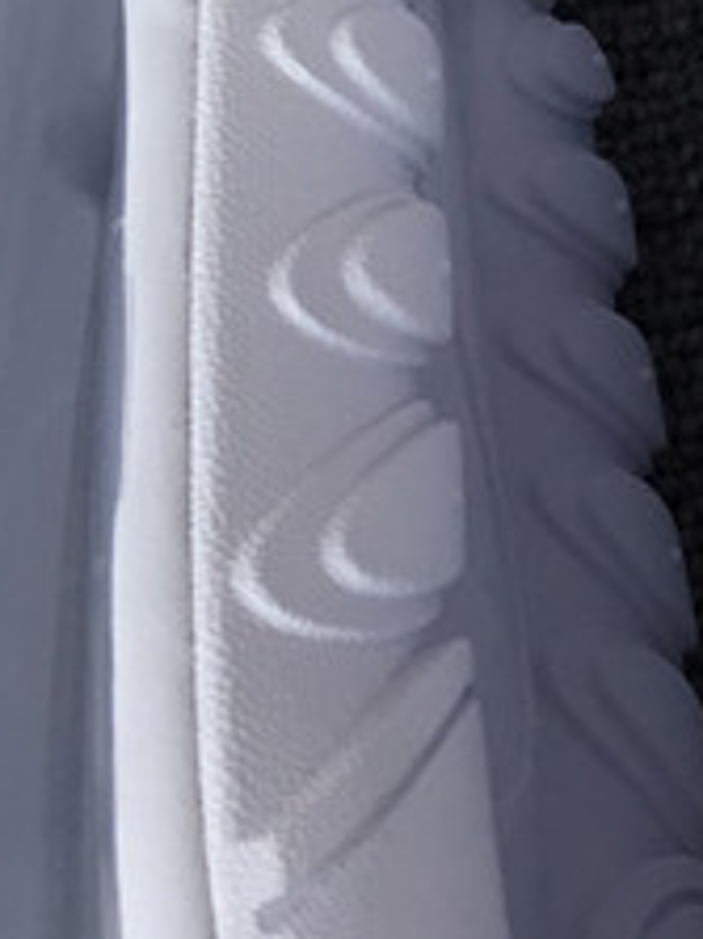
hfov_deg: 10.7
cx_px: 1465
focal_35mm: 125
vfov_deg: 15.2
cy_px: -204
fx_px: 3388
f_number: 2.4
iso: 25
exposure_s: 1/244
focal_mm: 3.3
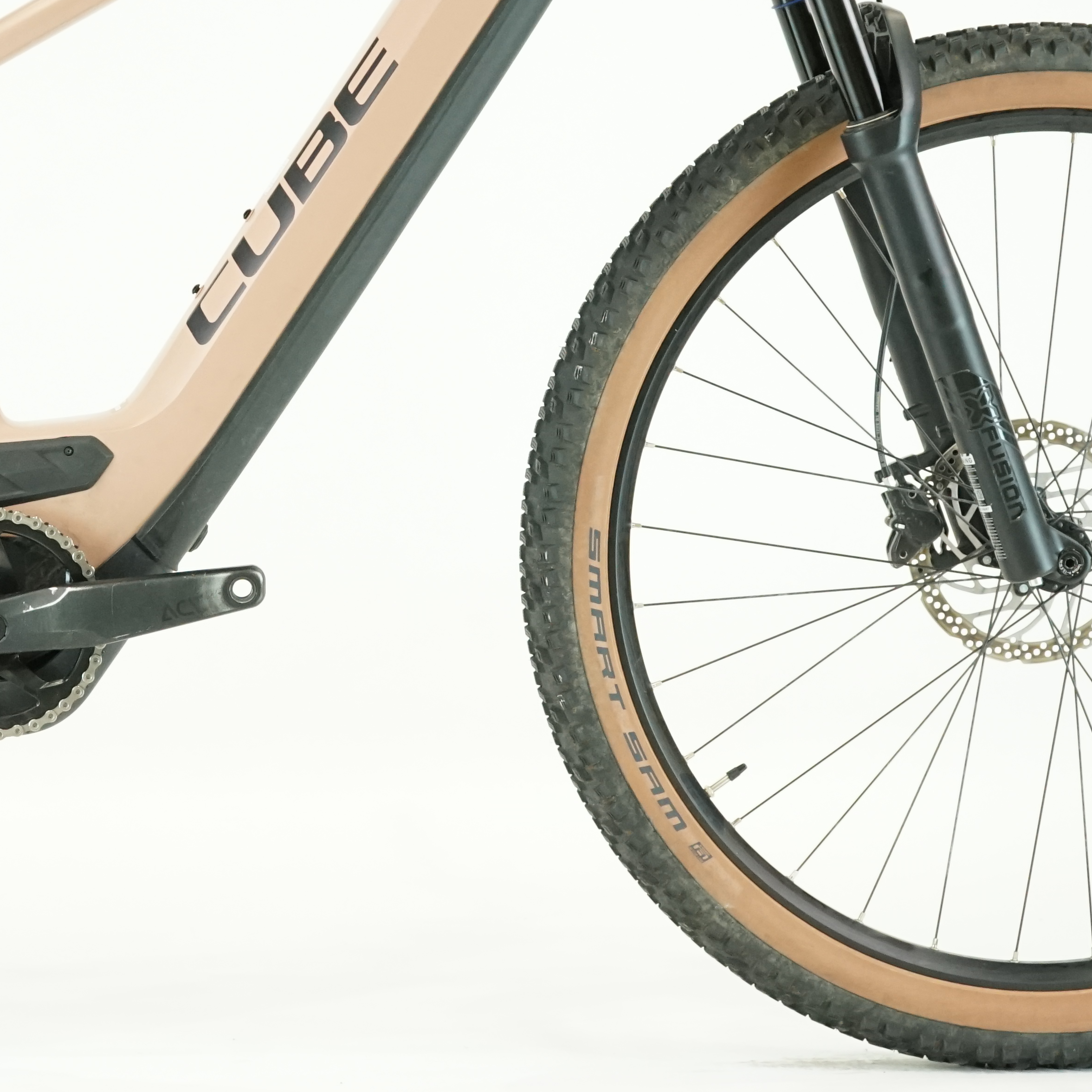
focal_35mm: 117
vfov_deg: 14.8
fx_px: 4176
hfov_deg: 14.8
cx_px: 182
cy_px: 208
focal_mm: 54
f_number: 5.6
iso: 2500
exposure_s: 1/200
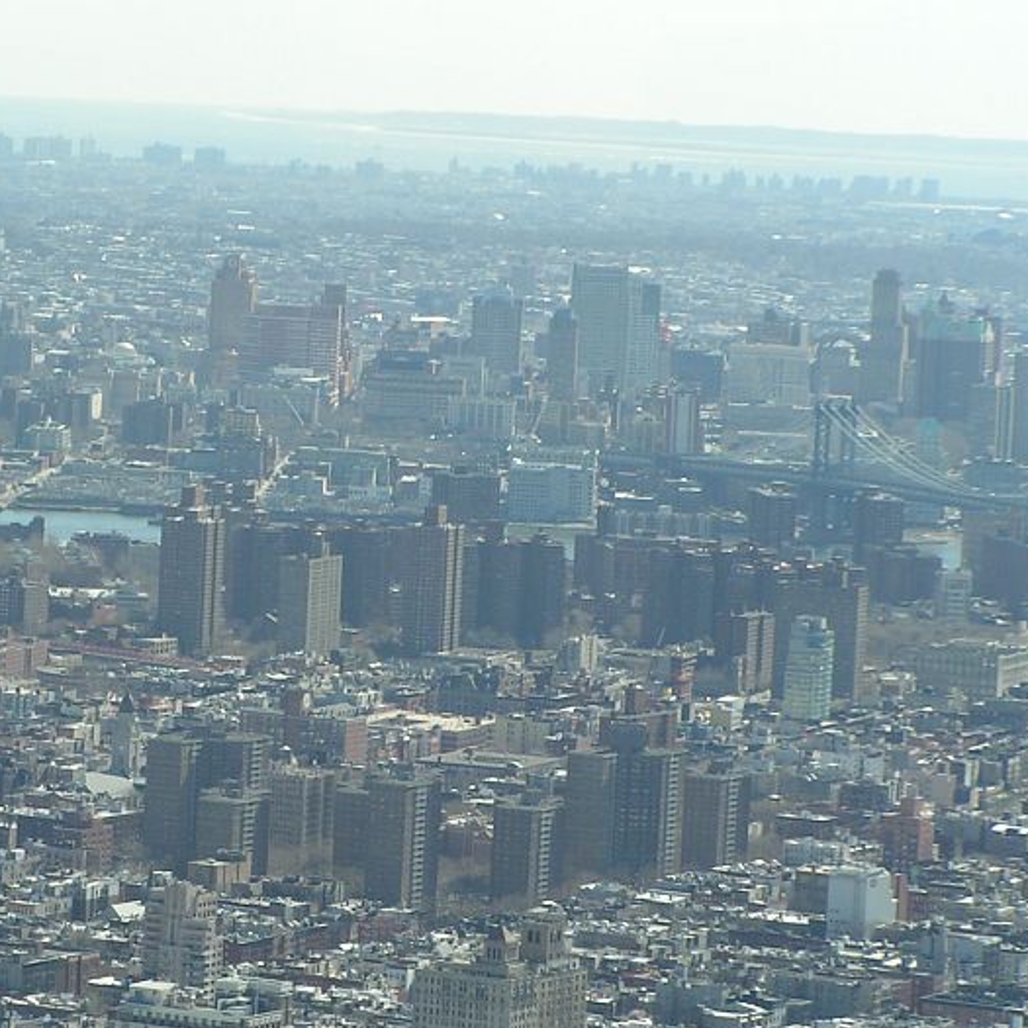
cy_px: 523
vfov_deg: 8.7
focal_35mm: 202
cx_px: 258
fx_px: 6787
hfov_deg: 8.6
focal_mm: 22.9
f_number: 5.6
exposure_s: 1/400
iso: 50
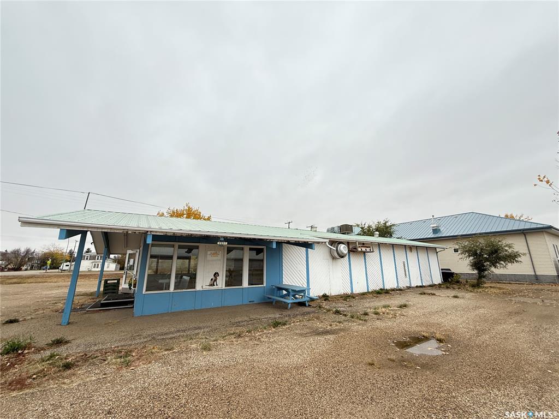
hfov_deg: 102.1
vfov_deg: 85.7
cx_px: 280
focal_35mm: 14
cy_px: 210
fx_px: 226
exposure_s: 1/186
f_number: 2.2
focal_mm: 2.22
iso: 64
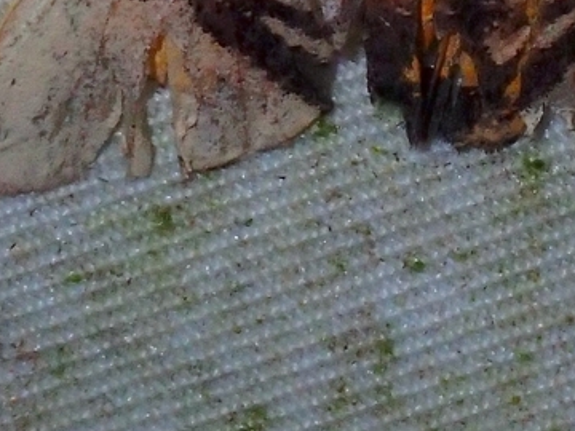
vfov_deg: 4.7
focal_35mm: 317
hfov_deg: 6.2
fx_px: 5266
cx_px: 402
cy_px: -227
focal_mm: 18
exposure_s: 1/200
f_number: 6.3
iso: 200
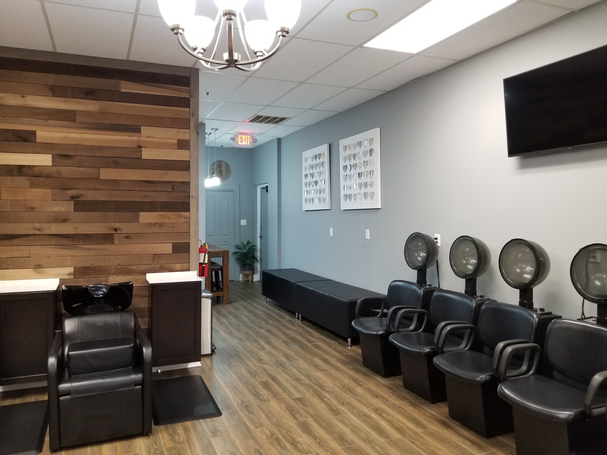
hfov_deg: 67.3
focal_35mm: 26
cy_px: 228
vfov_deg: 53.1
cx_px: 304
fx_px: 456
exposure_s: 1/30
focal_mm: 4.25
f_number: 1.7
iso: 160
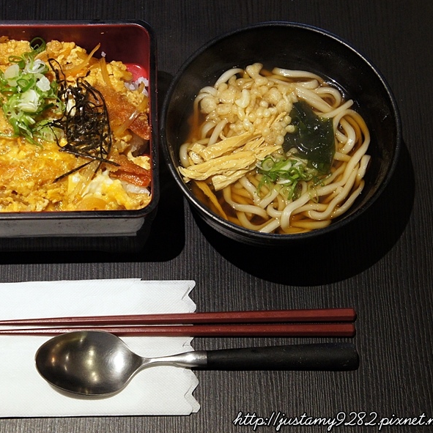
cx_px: 159
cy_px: 218
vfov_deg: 22.9
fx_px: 1071
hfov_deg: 22.8
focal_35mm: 76
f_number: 5.6
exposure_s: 1/25
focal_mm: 39
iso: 1600
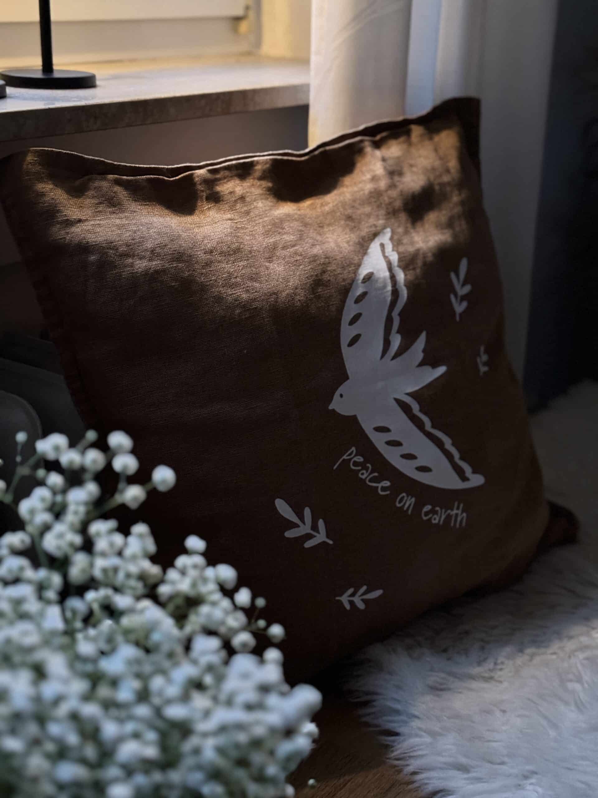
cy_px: 399
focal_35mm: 48
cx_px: 299
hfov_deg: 30.3
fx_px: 1106
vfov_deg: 39.7
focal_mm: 6.76
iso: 1600
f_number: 1.78
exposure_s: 1/15
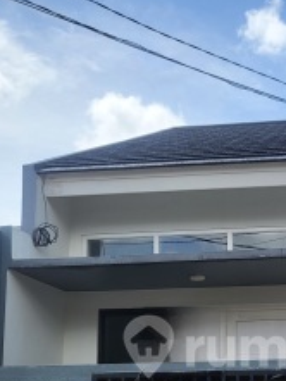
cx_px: 282
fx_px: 594
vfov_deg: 33.5
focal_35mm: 54
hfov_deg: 25.8
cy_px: 347
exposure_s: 1/2000
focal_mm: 4.25
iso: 50
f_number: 1.8
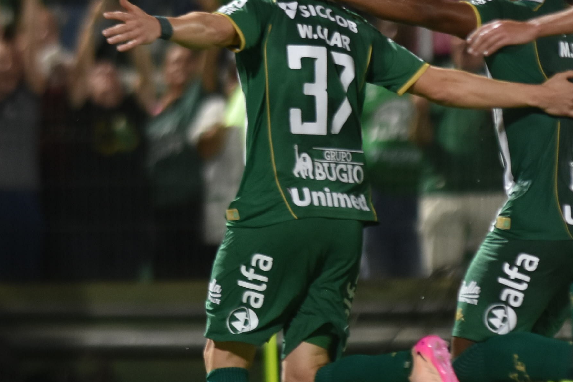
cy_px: 117
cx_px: 306
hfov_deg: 1.8
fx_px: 18132
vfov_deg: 1.2
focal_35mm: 1139
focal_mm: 300
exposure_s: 1/500
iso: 500
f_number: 3.5
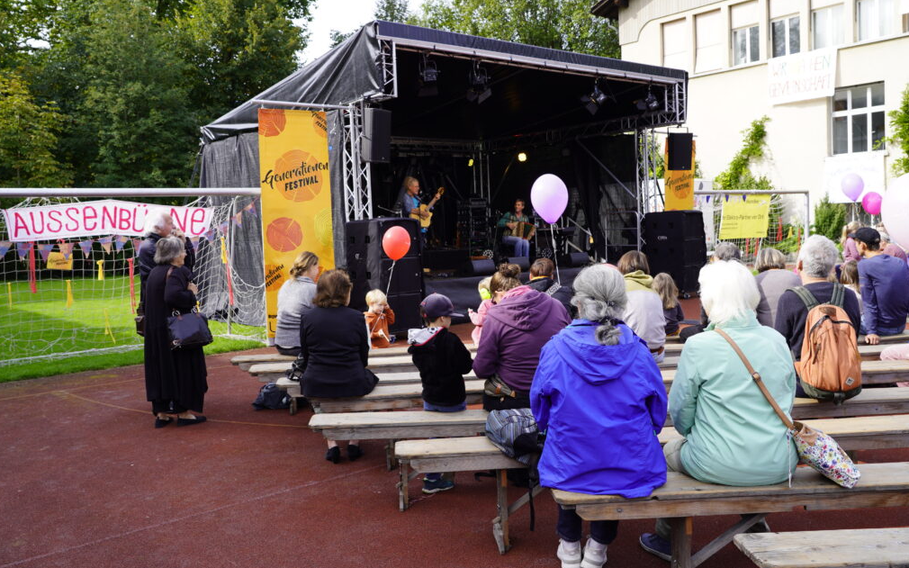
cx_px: 451
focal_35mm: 31
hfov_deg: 61.2
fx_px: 768
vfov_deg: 40.6
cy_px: 262
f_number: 6.3
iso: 100
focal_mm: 30
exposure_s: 1/100
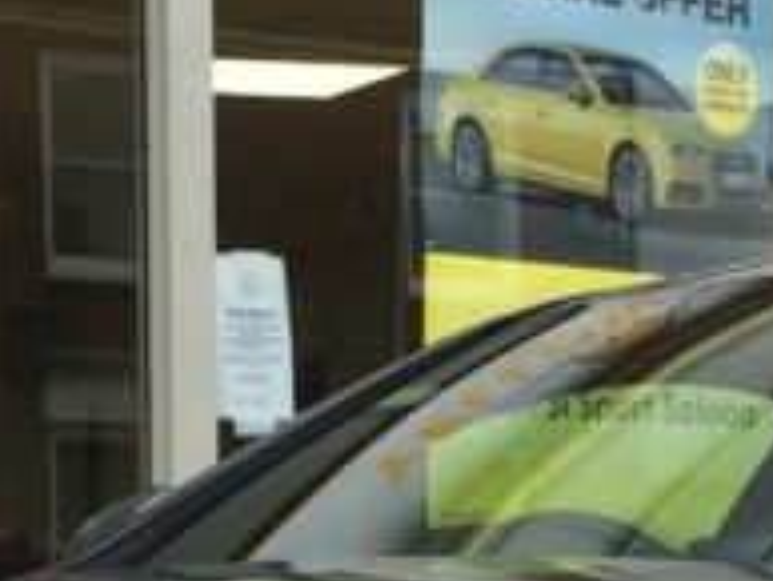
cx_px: 312
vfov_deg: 9.6
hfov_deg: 12.8
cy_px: 625
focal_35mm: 154
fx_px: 3441
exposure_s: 1/304
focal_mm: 4.15
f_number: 2.2
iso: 32
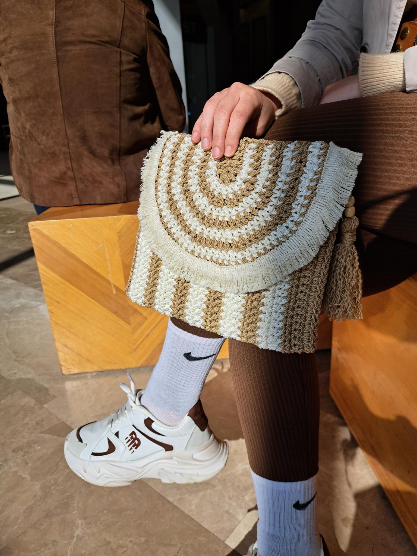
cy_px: 278
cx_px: 208
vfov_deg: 71.6
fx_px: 385
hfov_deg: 56.8
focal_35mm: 24
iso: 50
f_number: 1.8
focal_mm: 5.23
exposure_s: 1/1143
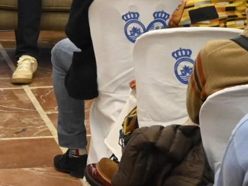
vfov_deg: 5.7
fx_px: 1833
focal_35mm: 256
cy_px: -125
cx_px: -16
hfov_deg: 7.7
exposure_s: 1/160
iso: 6400
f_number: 6
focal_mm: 47
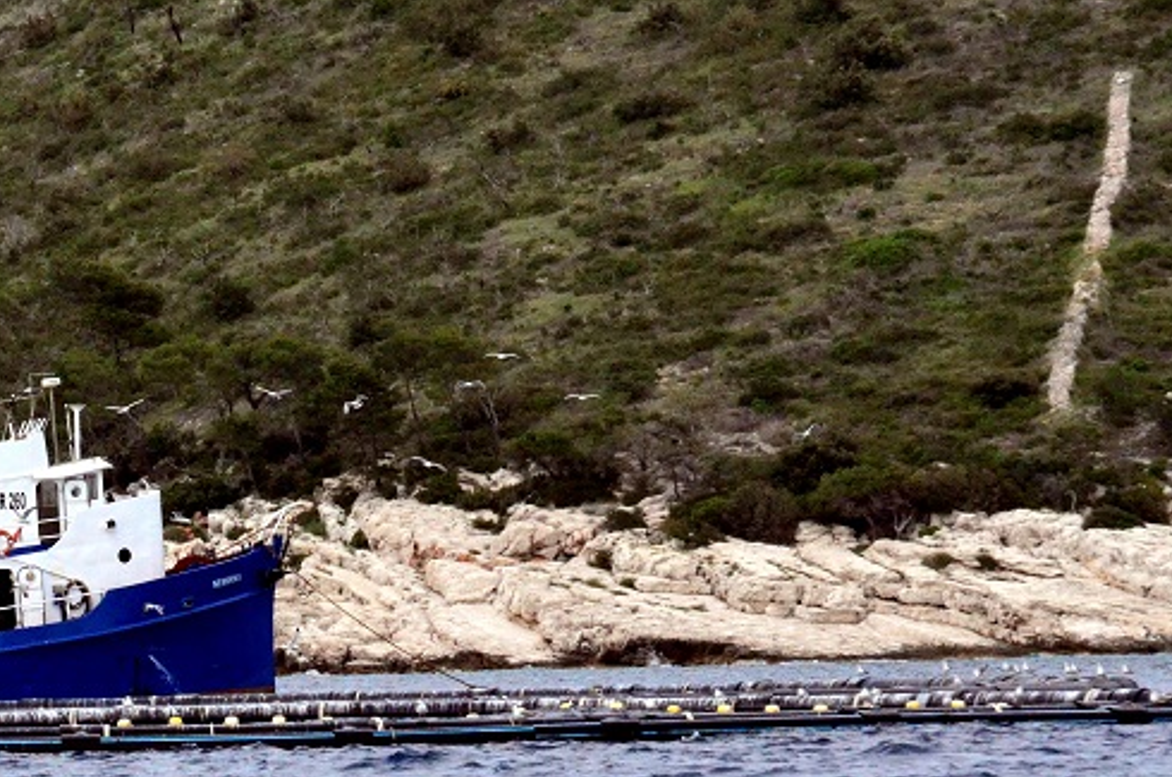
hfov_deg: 4.7
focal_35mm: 443
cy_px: 498
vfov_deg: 3.1
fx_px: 14399
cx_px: 85
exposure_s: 1/1600
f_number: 14
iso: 3200
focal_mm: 145
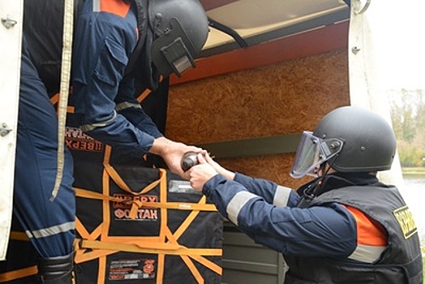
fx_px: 620
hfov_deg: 37.8
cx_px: 212
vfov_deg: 25.8
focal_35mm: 52
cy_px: 142
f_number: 4.5
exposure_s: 1/60
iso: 1000
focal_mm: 35
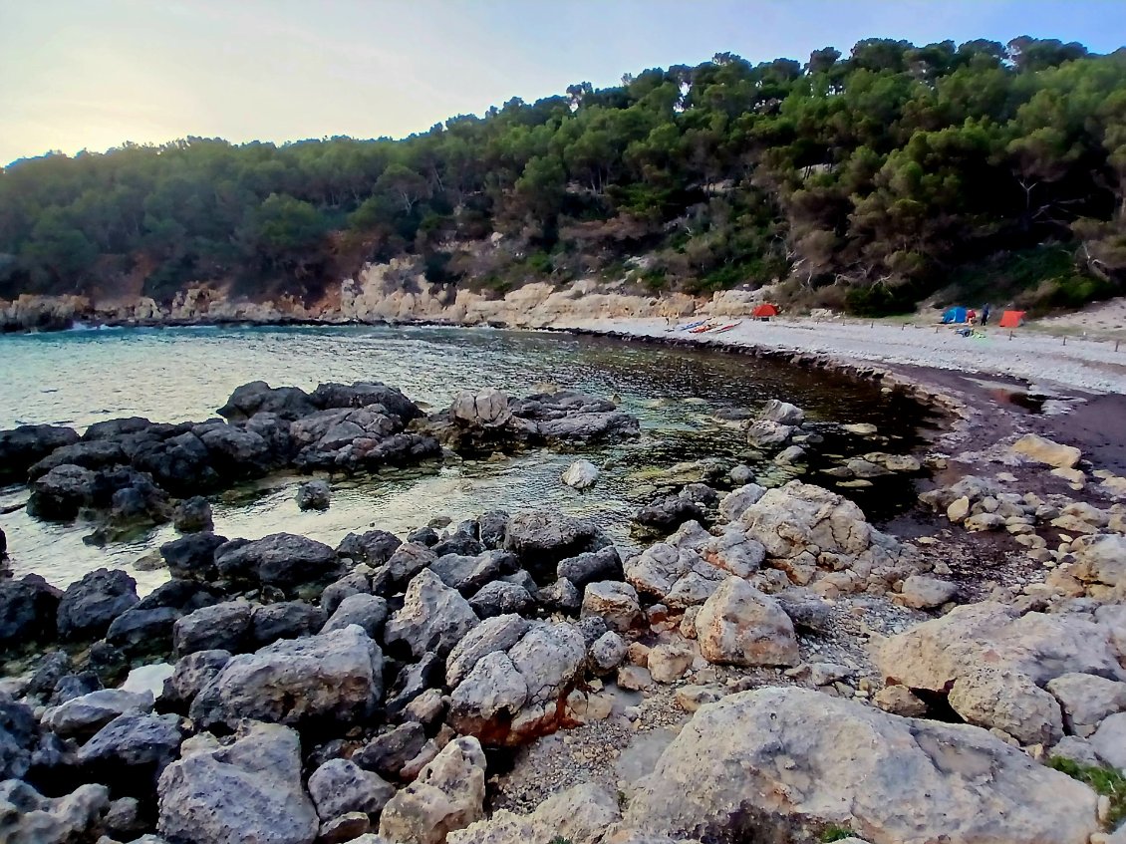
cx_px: 563
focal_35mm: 17
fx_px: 553
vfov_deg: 74.7
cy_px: 422
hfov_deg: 91.0
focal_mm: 1.4
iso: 50
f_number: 2.2
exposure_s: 1/169
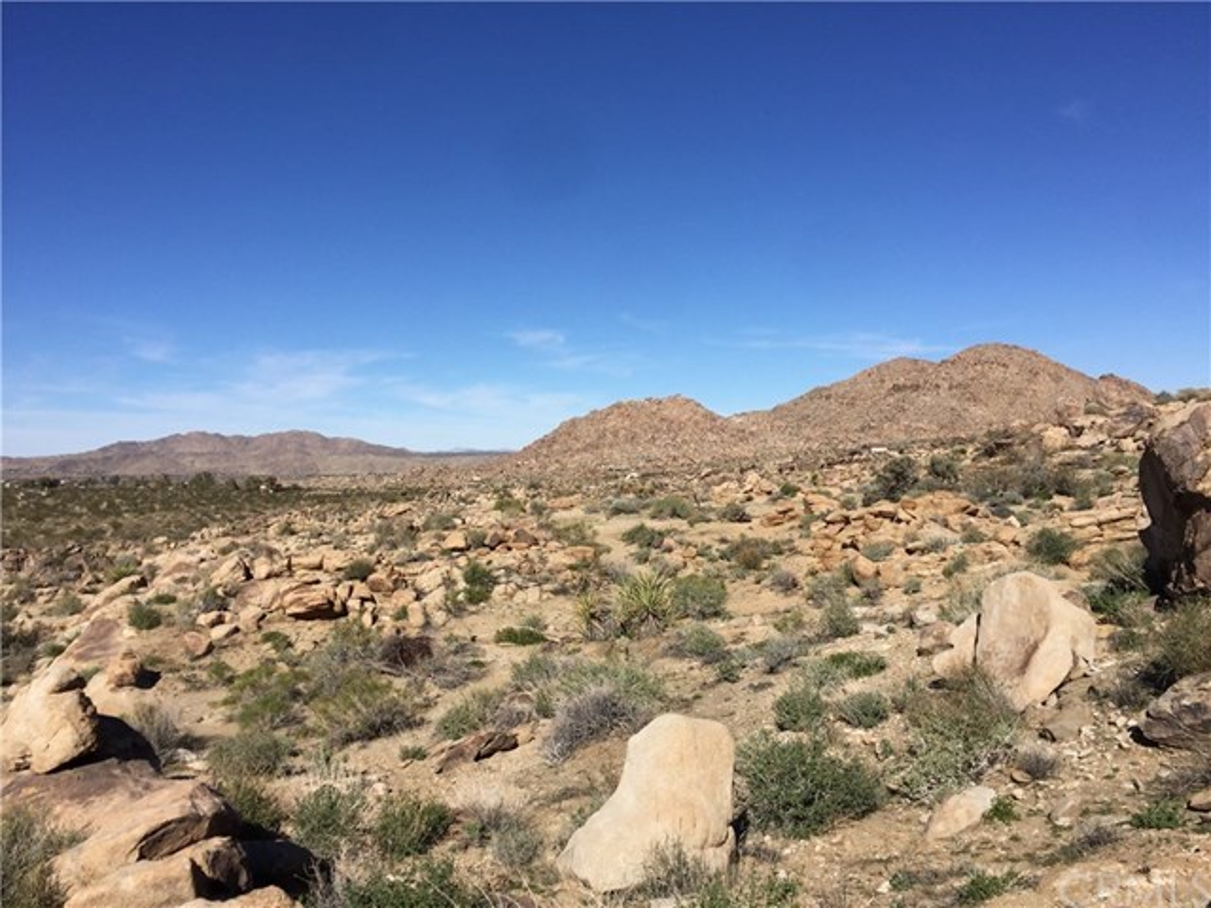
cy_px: 454
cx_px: 606
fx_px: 1015
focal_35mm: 29
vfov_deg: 48.2
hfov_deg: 61.7
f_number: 2.2
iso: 32
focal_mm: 4.15
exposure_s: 1/3597
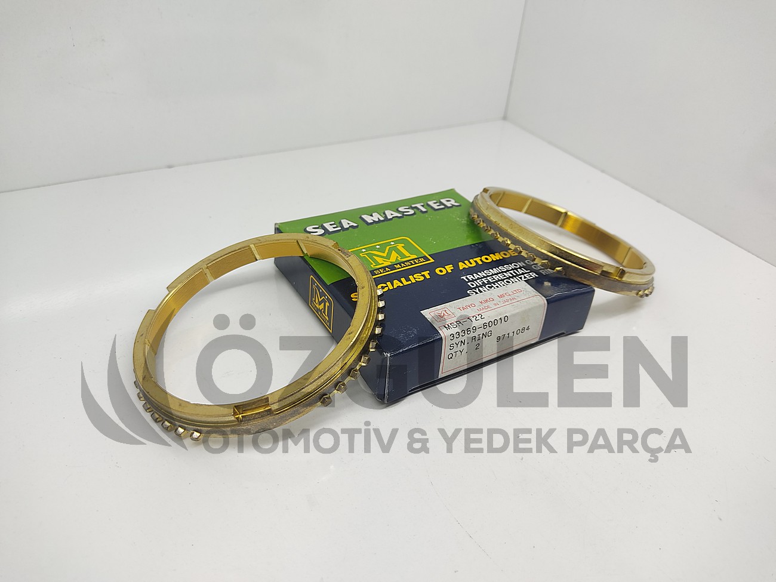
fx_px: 583
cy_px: 291
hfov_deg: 67.3
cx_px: 388
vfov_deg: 53.1
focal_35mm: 26
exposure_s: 1/100
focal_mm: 4.74
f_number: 1.79
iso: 156
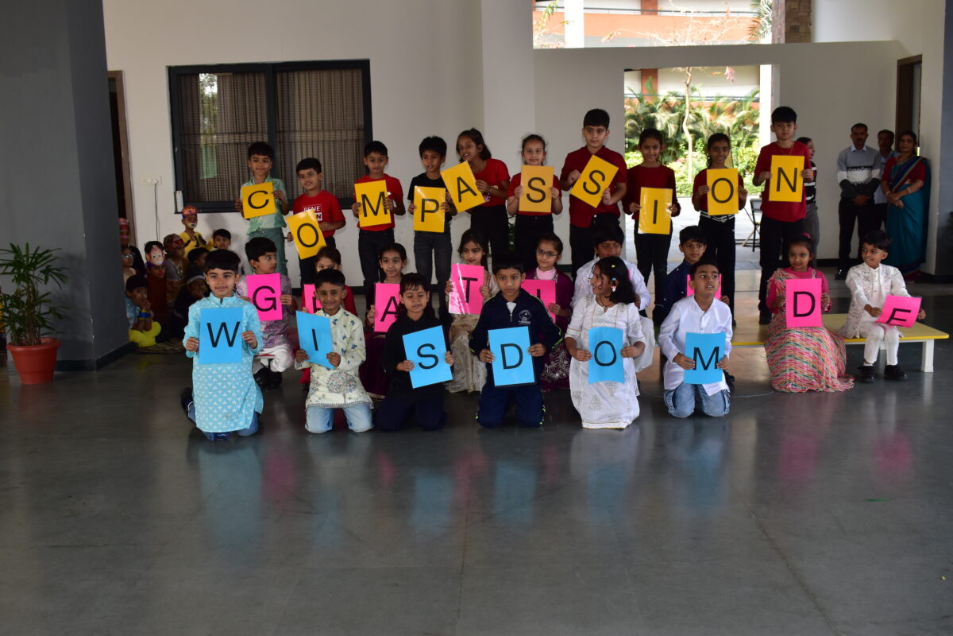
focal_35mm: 36
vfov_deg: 36.9
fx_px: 953
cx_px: 476
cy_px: 318
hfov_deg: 53.1
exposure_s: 1/200
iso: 450
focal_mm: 24
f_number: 5.6
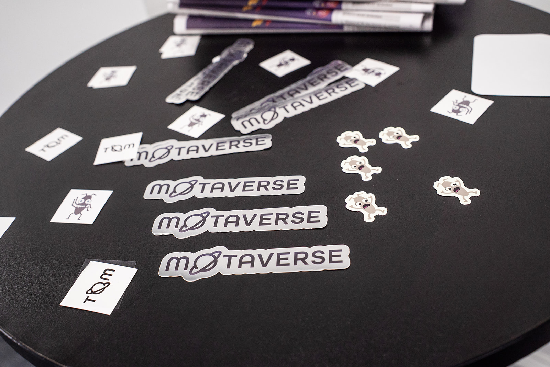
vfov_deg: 37.9
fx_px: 535
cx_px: 275
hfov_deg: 54.4
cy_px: 184
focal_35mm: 35
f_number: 4.5
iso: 1600
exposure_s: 1/160
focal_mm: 35
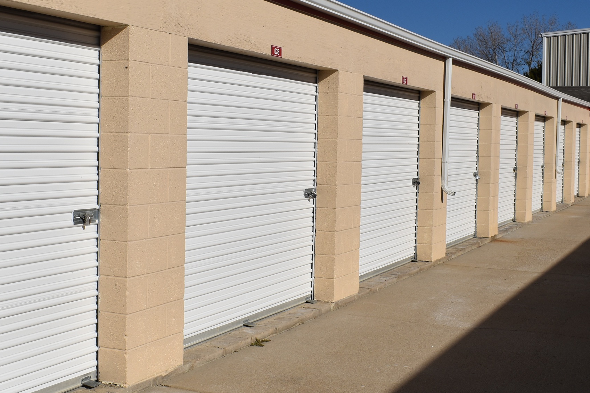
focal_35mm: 53
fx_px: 869
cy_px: 177
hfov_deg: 37.5
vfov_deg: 25.5
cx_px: 285
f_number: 13
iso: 100
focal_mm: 20
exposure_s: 1/500
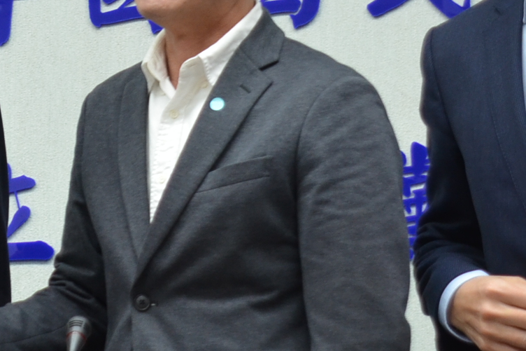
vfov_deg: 8.7
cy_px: 38
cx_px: -16
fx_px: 2293
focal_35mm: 157
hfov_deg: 12.9
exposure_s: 1/60
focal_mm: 32
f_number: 4.2
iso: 640
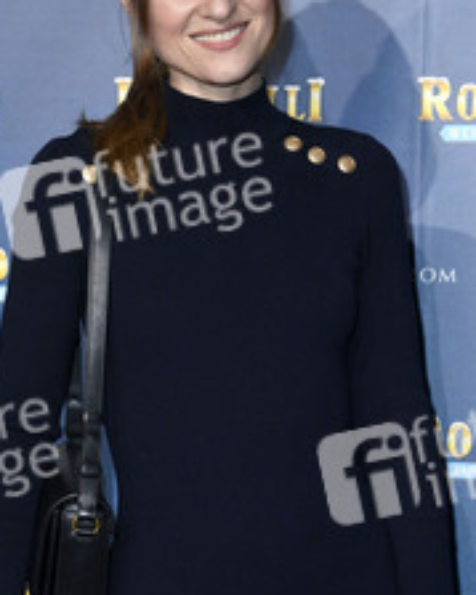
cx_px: 213
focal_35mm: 151
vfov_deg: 12.8
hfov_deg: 10.2
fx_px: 2661
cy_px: 329
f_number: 5.6
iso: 1250
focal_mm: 90
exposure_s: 1/250
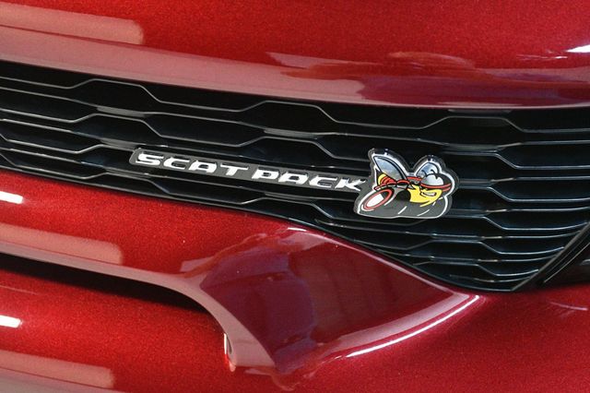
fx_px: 1130
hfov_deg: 29.3
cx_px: 295
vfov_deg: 19.7
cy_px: 196
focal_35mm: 69
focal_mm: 46
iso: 6400
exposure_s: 1/60
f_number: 5.3
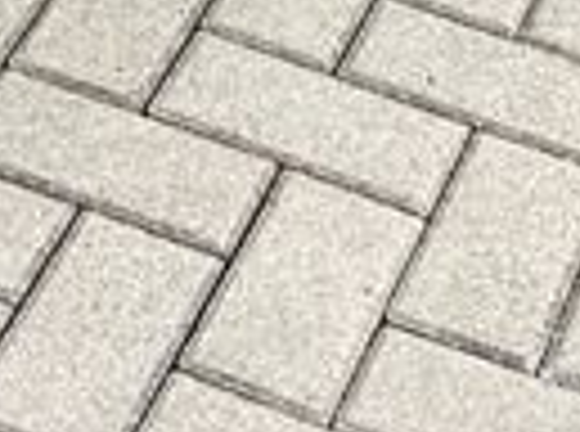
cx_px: 31
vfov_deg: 6.1
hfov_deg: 9.5
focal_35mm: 207
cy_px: -1192
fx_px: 3459
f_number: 1.6
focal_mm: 5.1
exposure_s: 1/913
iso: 50
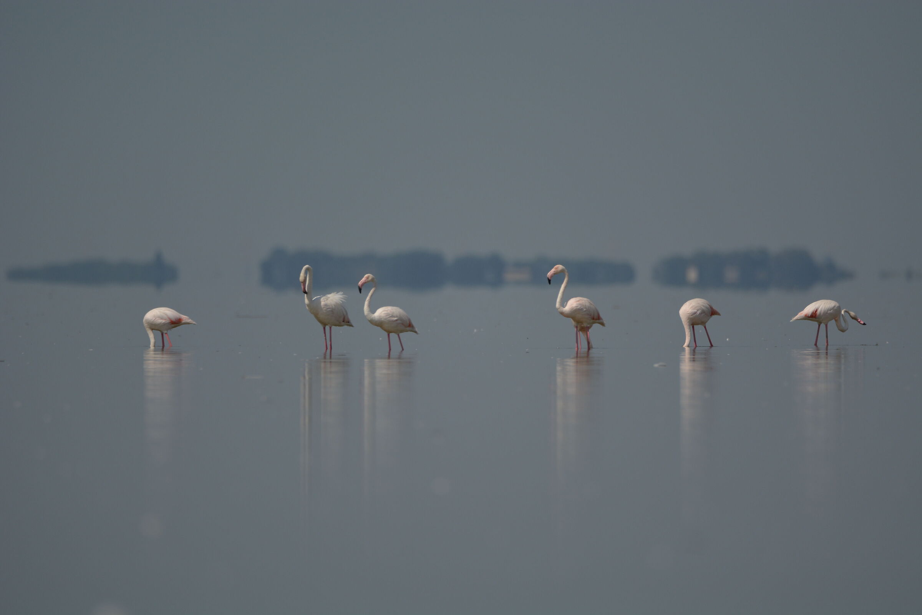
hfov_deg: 2.3
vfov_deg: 1.5
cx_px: 461
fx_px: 23048
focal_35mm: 900
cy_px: 308
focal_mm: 600
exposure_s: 1/1600
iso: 100
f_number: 6.3
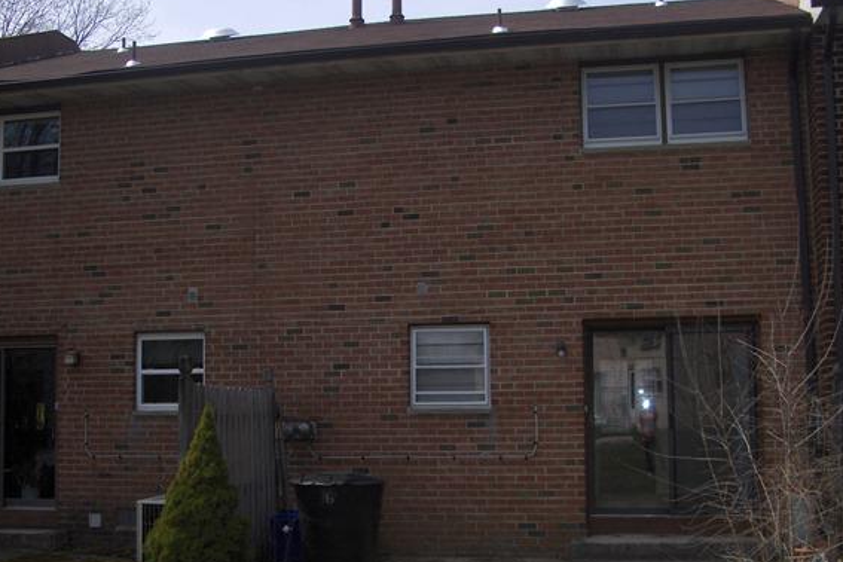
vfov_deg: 28.6
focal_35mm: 47
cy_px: 309
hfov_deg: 41.9
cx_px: 418
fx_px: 1100
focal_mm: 6.8
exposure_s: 1/1389
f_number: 4.59
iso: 100
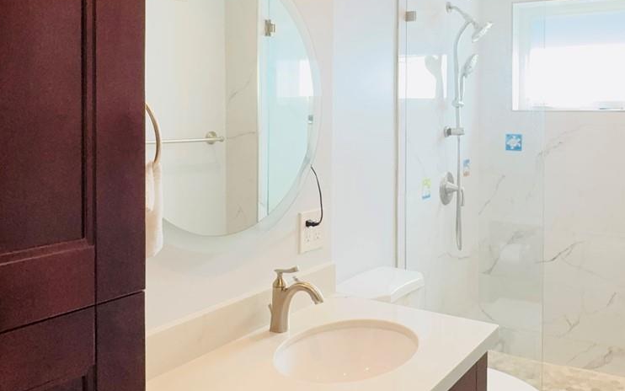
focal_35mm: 32
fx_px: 545
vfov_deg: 39.0
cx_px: 391
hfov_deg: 58.9
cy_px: 130
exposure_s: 1/120
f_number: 2.2
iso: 125
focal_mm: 2.22
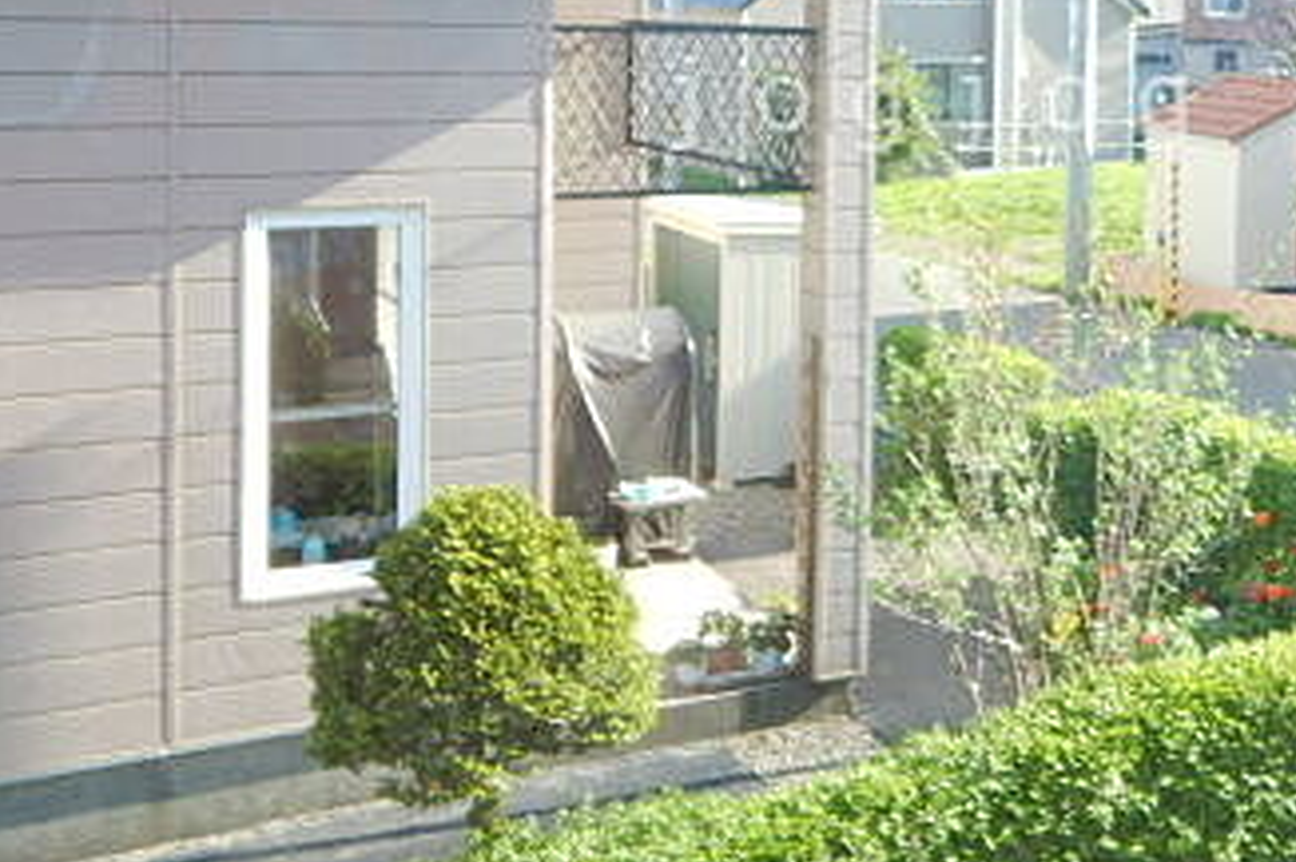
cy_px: 103
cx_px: 938
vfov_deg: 26.7
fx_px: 1763
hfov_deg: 39.5
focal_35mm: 49
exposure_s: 1/50
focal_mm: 4.3
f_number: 2.8
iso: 125
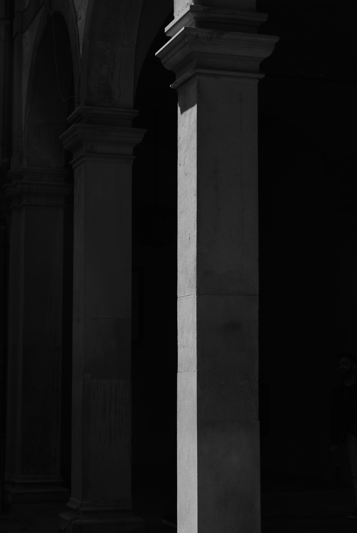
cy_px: 266
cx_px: 178
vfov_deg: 24.6
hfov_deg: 16.6
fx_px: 1224
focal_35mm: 82
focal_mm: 55
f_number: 8
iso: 100
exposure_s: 1/200
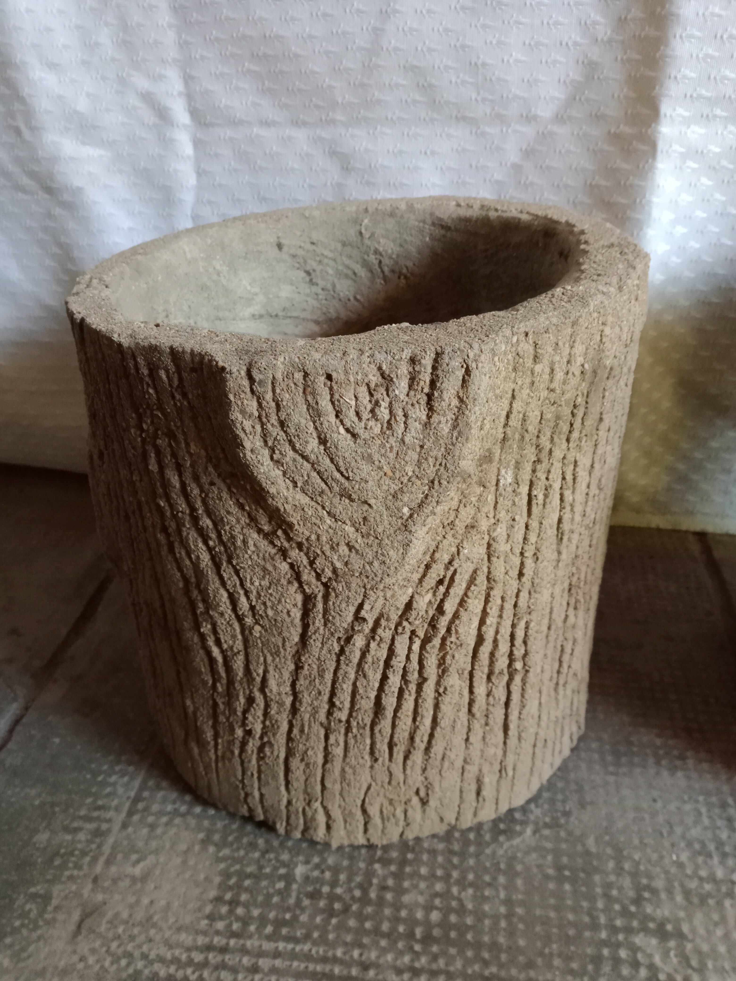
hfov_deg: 51.4
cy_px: 490
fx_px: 765
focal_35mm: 27
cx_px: 368
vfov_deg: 65.3
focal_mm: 3.54
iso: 895
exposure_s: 1/33.3
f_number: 2
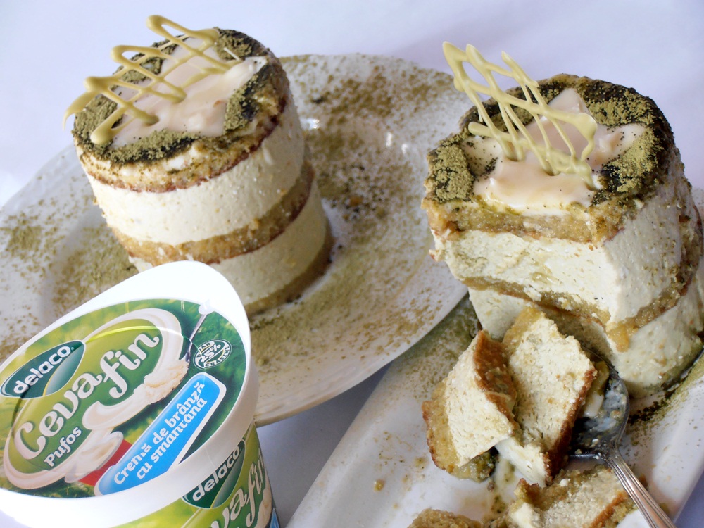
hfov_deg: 17.7
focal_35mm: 111
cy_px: 264
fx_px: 2257
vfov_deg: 13.3
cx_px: 352
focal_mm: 19.64
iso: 100
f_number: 5.5
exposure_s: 1/50
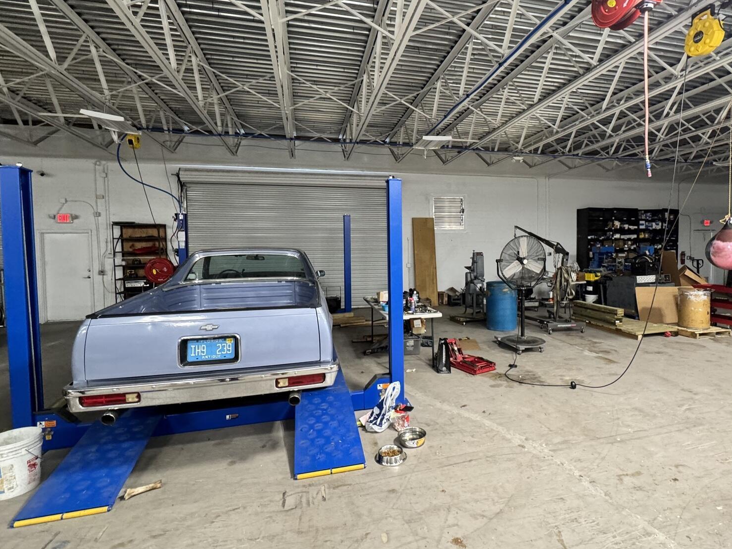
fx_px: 402
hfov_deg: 84.2
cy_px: 260
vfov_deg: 68.6
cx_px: 417
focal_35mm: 19
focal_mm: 2.22
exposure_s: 1/60
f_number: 2.2
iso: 320
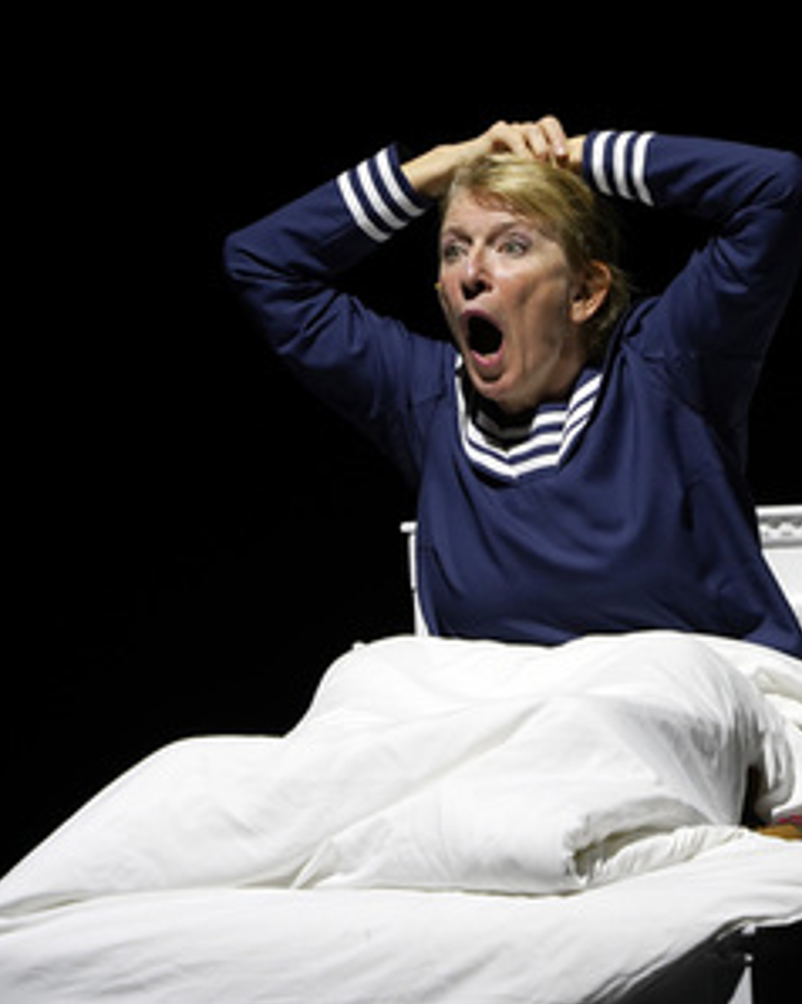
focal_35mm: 599
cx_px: 484
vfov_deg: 3.2
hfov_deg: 2.6
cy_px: 502
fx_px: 17791
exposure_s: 1/400
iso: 1600
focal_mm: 422
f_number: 7.1
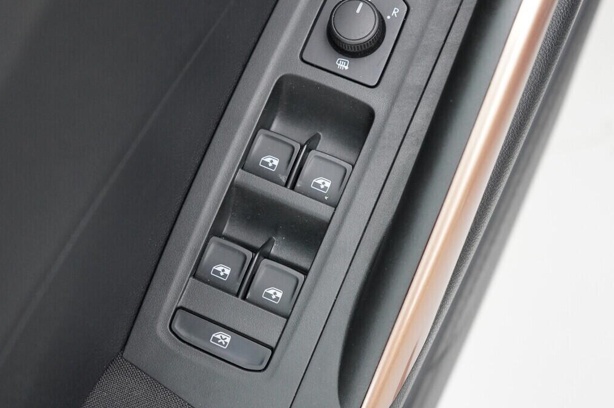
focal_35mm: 51
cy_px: 175
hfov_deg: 38.9
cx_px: 325
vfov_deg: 26.4
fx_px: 869
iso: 1600
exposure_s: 1/320
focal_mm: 24
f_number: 2.8
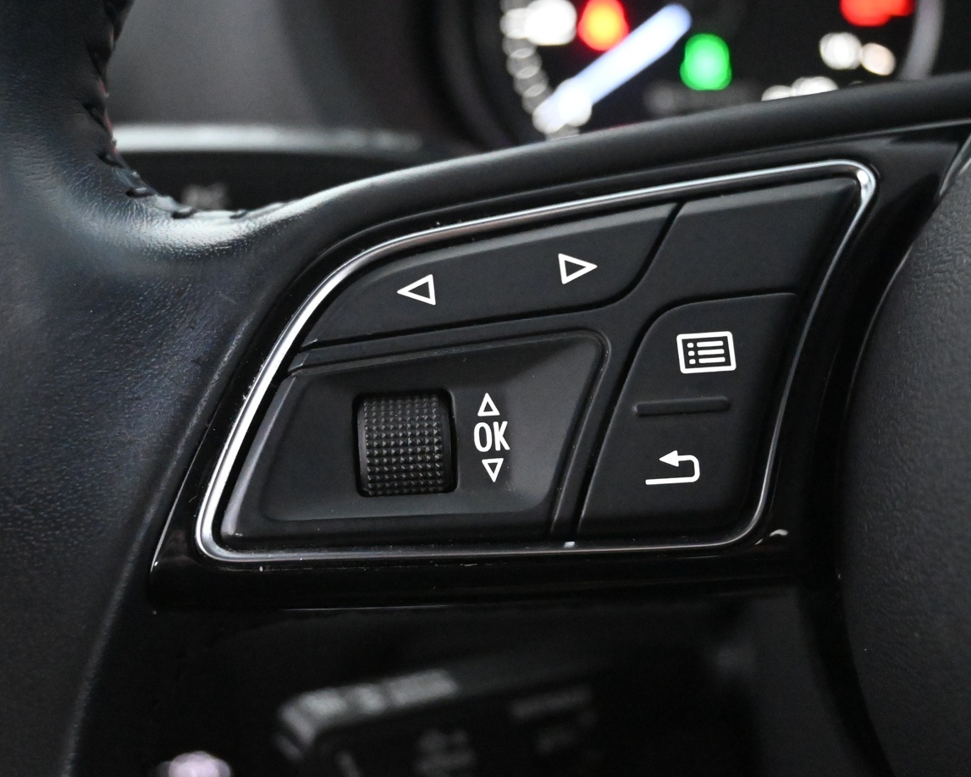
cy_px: 362
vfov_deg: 26.4
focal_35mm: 58
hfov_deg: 32.7
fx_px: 1657
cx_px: 484
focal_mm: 29
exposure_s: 1/50
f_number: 4.8
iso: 11400
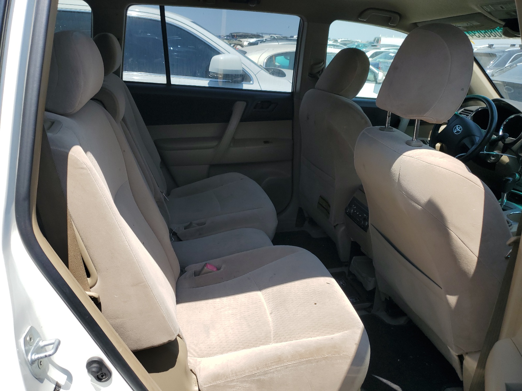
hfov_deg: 67.3
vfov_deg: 53.1
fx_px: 392
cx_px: 261
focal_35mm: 26
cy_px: 196
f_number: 1.5
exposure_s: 1/1667
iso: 50
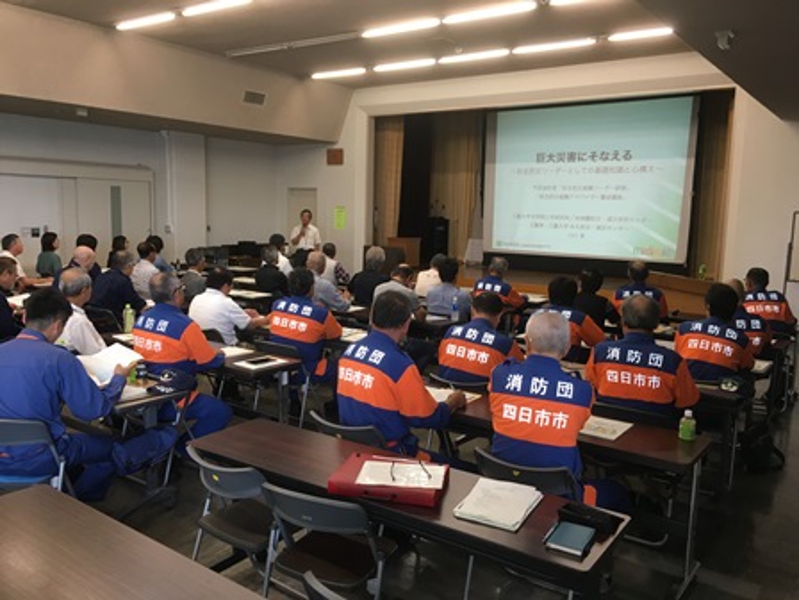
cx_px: 400
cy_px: 300
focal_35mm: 29
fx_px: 669
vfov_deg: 48.2
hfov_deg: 61.7
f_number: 2.2
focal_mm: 4.15
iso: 64
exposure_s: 1/30
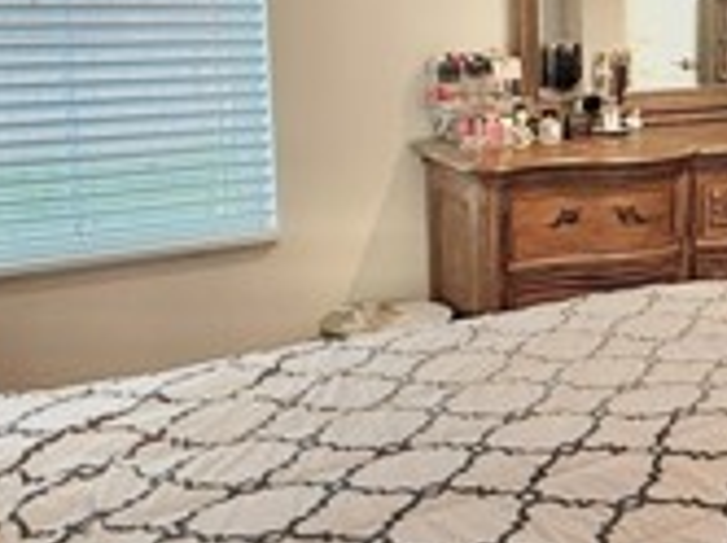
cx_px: 801
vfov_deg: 26.5
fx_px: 1132
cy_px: 114
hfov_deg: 31.5
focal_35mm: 54
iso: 160
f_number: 2.2
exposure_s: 1/60
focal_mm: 2.22
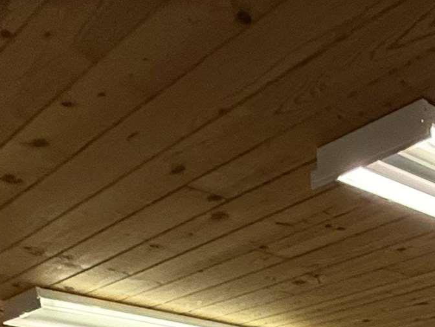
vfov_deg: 15.3
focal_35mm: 64
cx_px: 523
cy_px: 744
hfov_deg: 26.8
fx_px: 804
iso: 500
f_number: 2.2
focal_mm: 2.22
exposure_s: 1/120
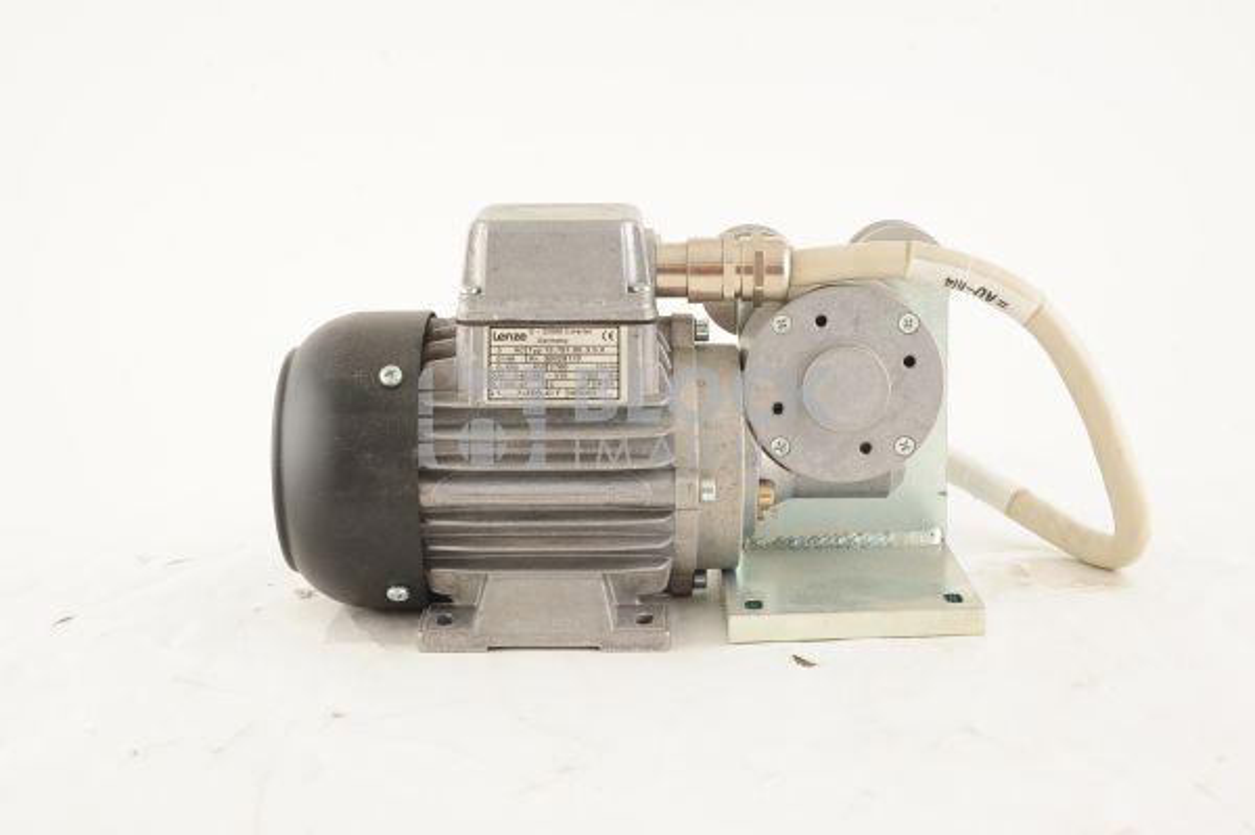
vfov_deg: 26.9
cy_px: 418
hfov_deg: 39.6
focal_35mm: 50
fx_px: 1742
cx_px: 628
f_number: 10
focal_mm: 50
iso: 1600
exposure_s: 1/125
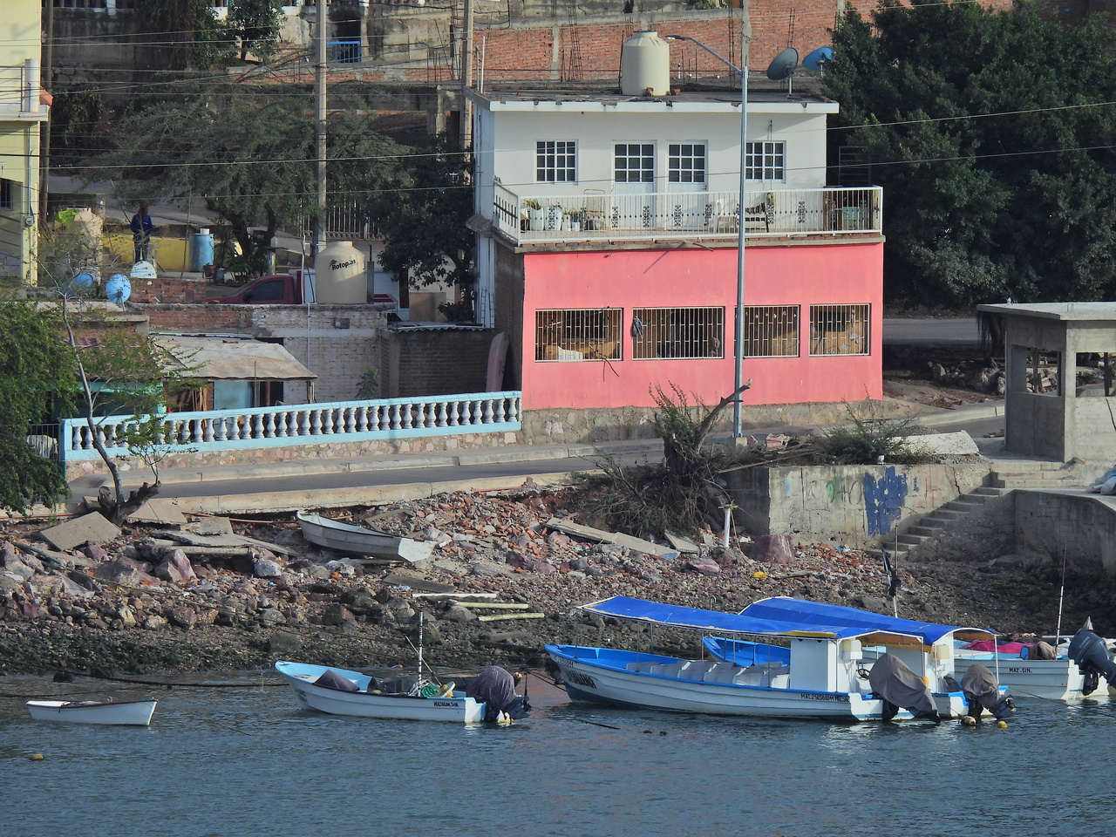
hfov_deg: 3.1
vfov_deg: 2.3
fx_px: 20956
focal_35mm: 650
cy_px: 418
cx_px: 558
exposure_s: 1/800
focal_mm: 116
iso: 100
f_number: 5.6
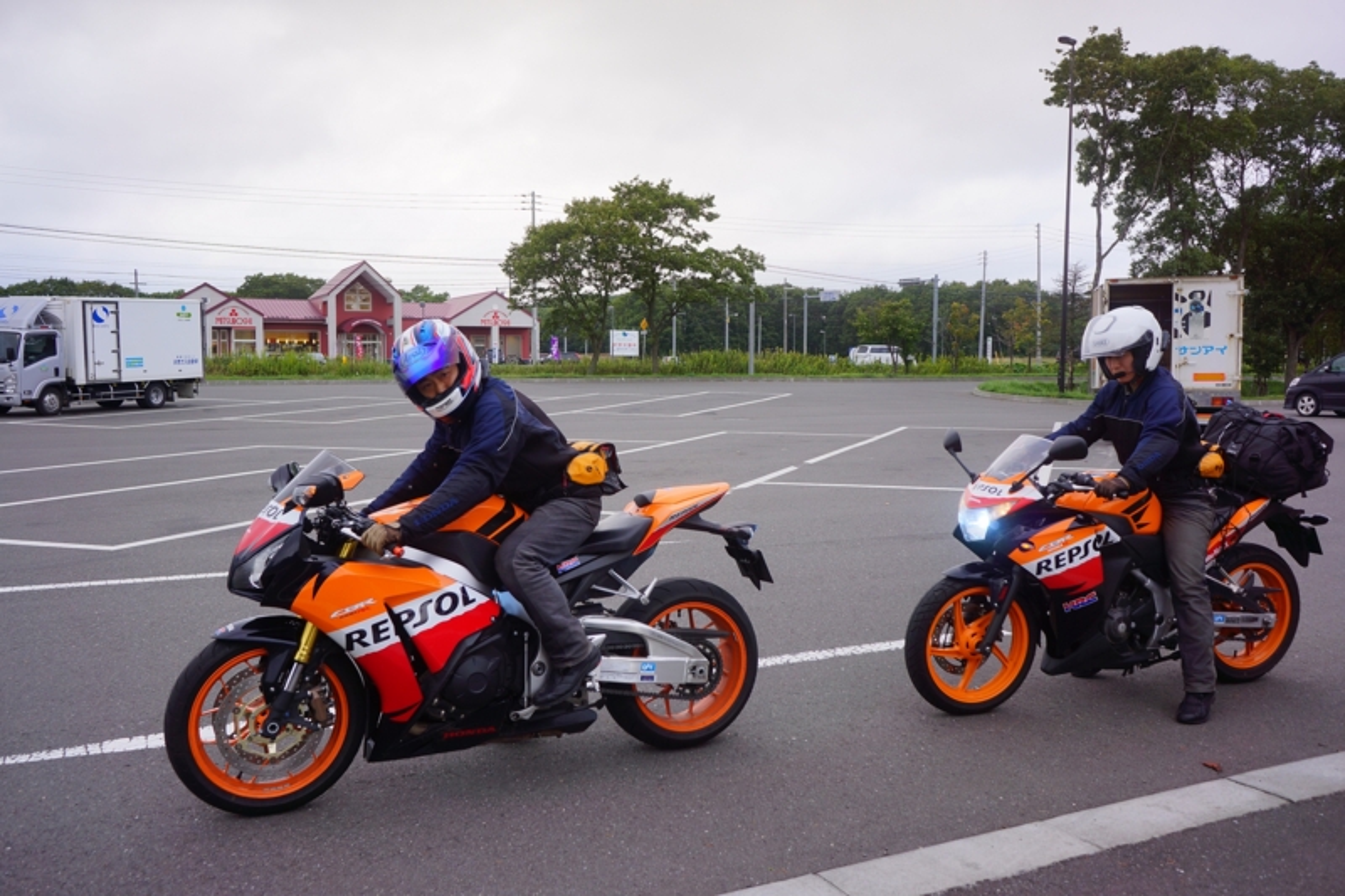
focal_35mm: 30
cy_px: 448
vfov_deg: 43.6
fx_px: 1121
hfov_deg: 61.9
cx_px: 672
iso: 100
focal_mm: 20
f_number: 5
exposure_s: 1/100
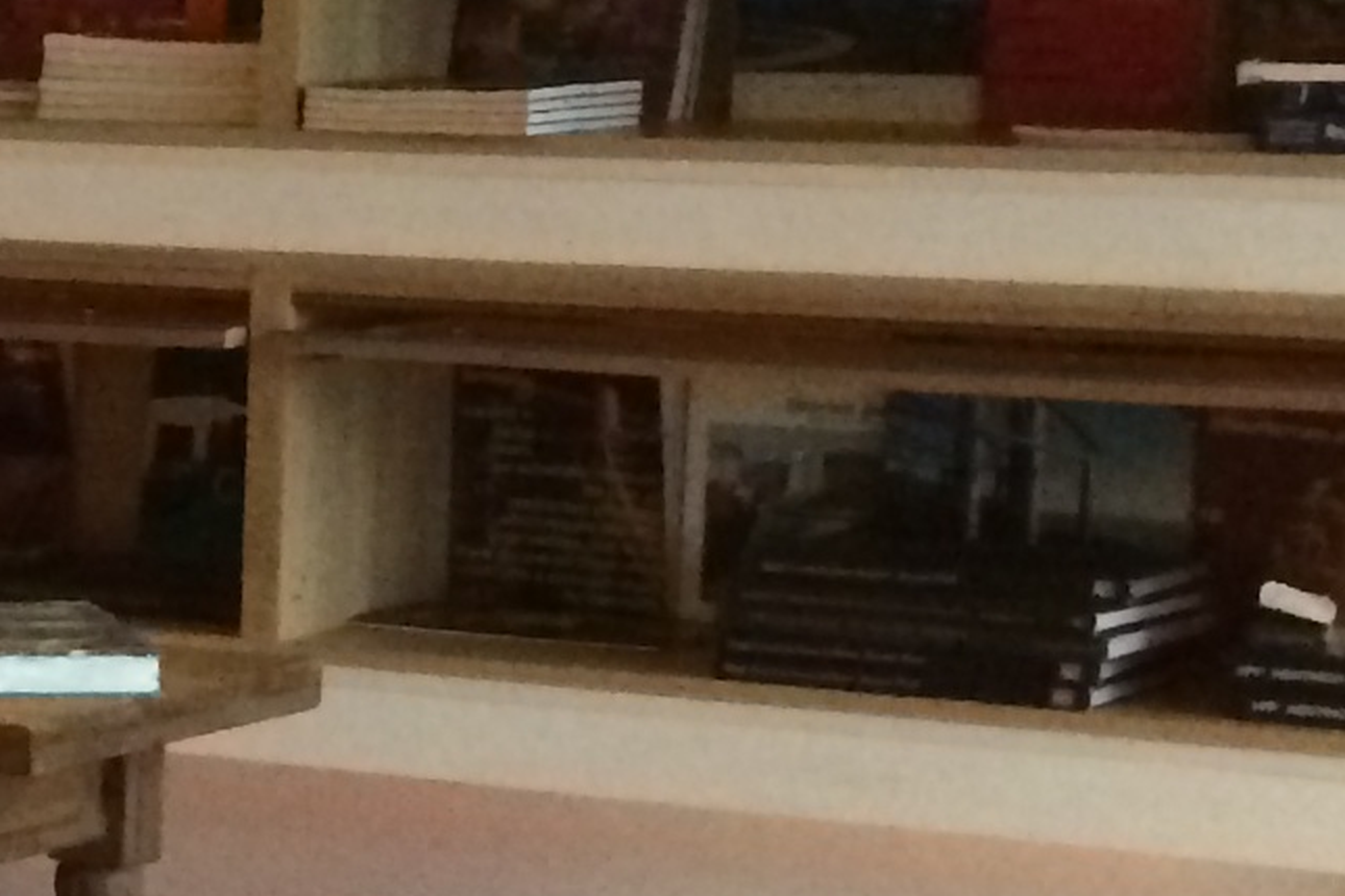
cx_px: -1574
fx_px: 5903
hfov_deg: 11.4
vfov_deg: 8.7
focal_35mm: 158
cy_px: 602
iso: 320
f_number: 2.2
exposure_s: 1/25
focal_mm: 4.12
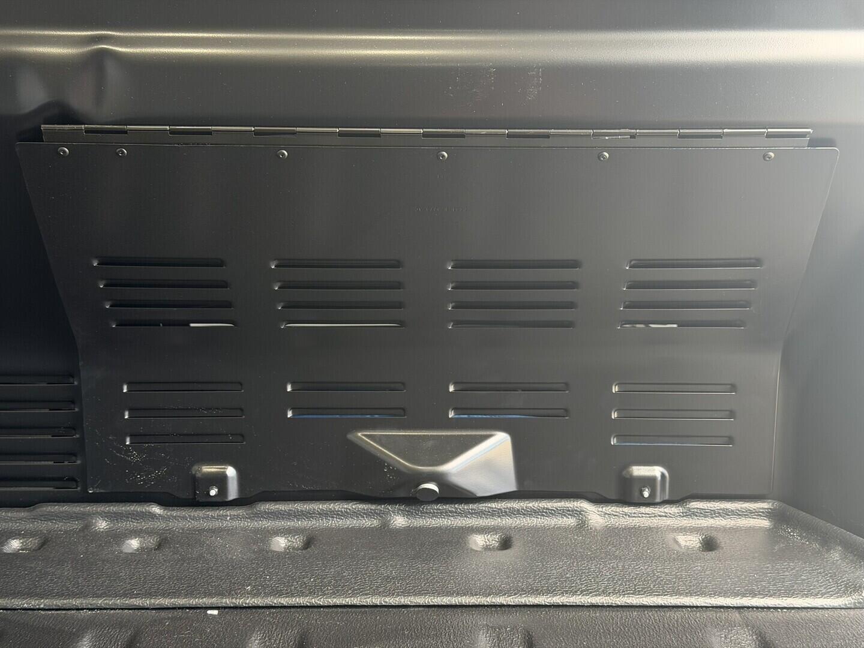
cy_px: 324
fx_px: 1198
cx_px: 432
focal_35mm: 48
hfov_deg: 39.7
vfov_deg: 30.3
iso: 100
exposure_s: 1/70
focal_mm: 6.76
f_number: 1.78
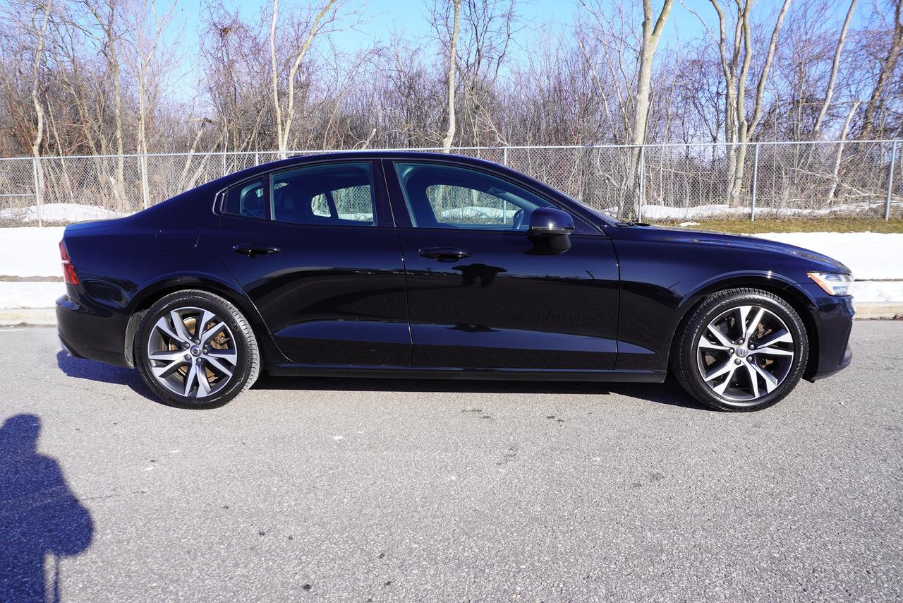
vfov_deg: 53.2
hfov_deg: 73.7
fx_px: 602
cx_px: 452
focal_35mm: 24
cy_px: 302
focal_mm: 16
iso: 100
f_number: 8
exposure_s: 1/125
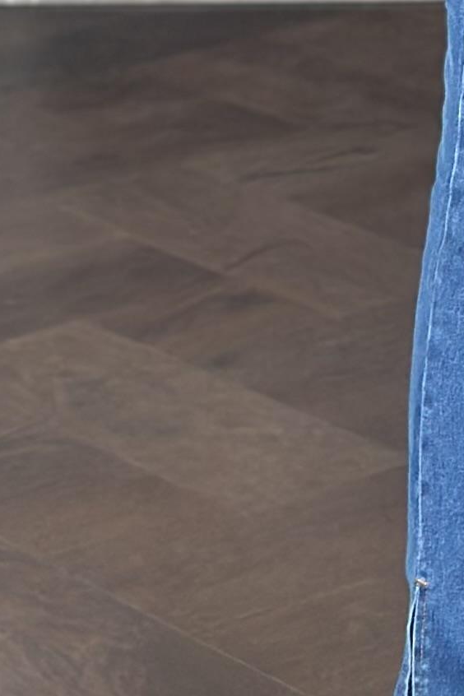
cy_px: -435
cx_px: 622
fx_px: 4601
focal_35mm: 238
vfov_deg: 8.4
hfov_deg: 5.7
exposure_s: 1/60
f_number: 1.78
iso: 160
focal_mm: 6.86
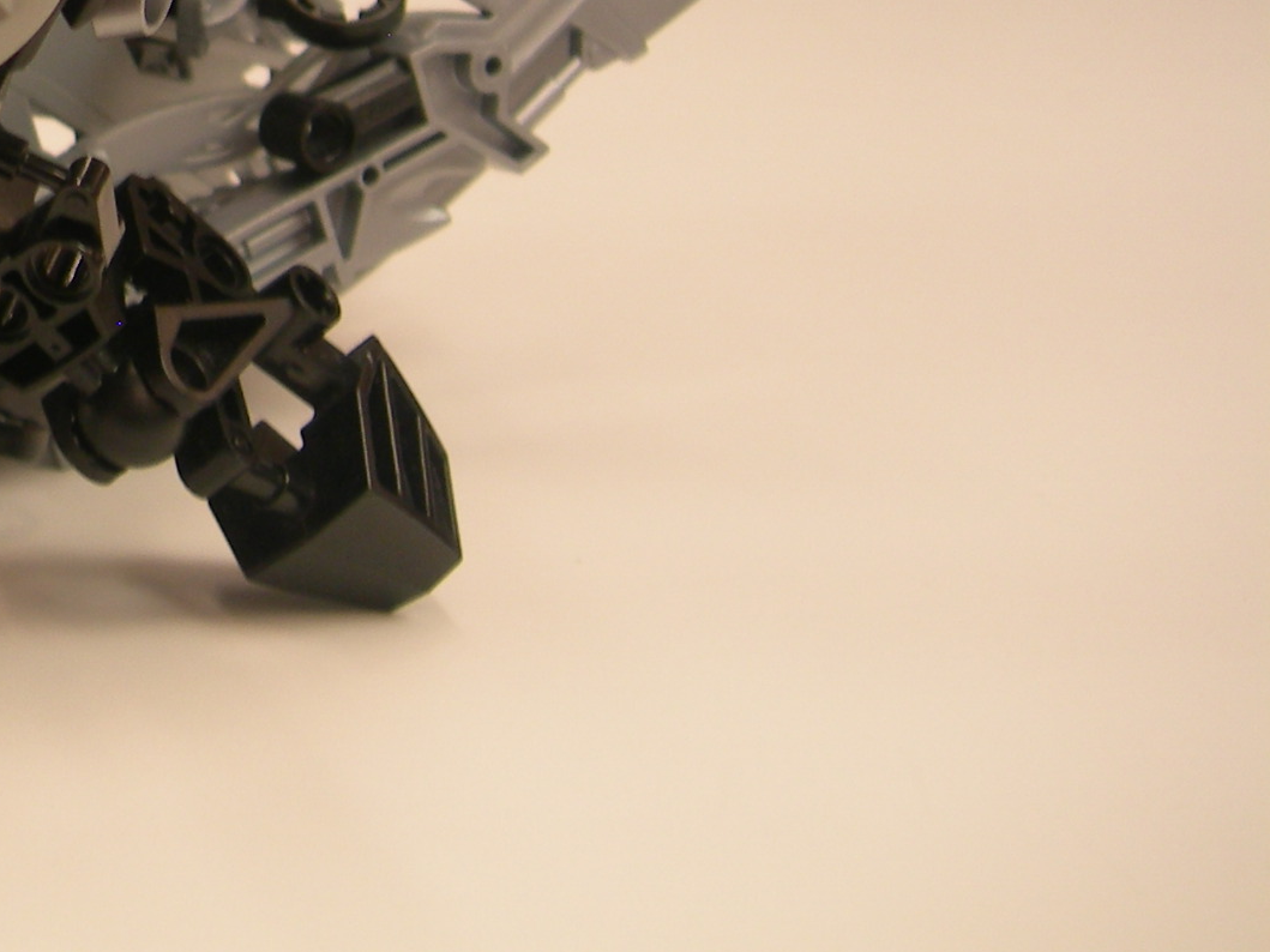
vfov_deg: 15.5
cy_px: -101
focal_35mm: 93
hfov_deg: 19.8
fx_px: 3412
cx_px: -275
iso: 50
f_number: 2.8
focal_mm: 7.8
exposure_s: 1/18
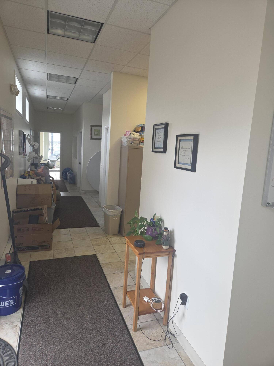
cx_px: 137
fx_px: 243
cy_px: 183
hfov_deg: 58.9
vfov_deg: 73.9
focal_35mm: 23
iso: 80
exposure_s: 1/60
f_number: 1.8
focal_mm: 5.4
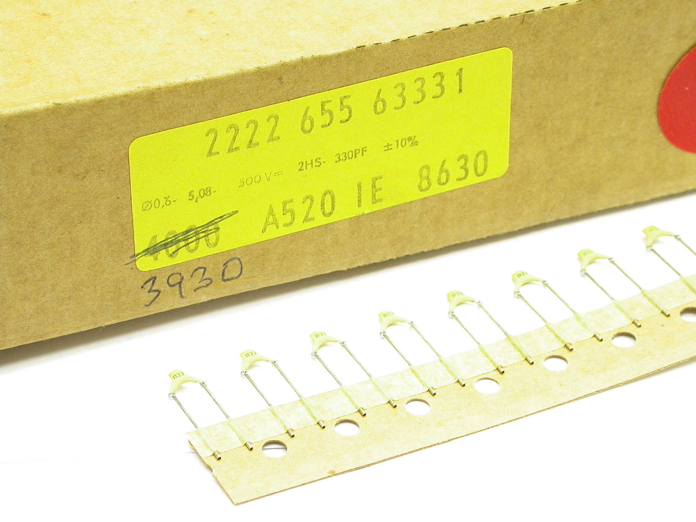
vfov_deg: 9.6
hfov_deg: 12.8
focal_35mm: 154
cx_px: 348
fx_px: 3096
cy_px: 261
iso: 100
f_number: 5.1
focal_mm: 32
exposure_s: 1/9.9
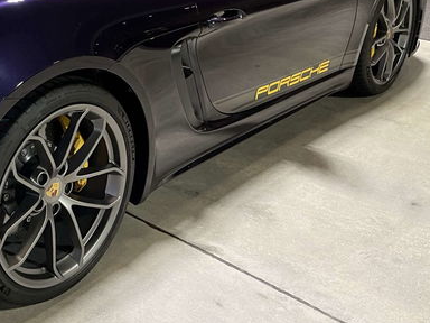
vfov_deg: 27.4
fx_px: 646
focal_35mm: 52
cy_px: 57
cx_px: 9
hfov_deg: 33.9
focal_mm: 5.1
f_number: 1.6
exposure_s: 1/40
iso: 400
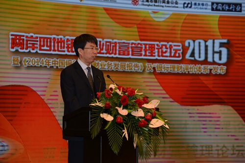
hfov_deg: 17.1
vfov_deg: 11.4
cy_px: 82
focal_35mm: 120
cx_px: 122
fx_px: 816
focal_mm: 120
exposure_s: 1/200
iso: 640
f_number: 4
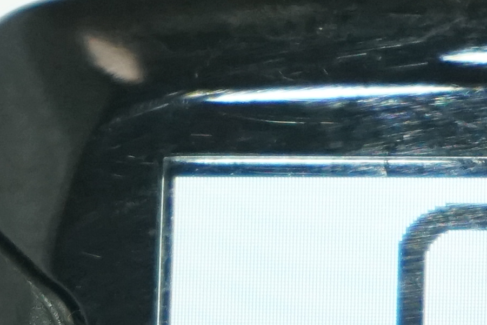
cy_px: 702
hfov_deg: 4.4
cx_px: 497
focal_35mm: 466
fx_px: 6305
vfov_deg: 2.9
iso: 2500
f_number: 5.6
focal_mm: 70
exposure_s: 1/200
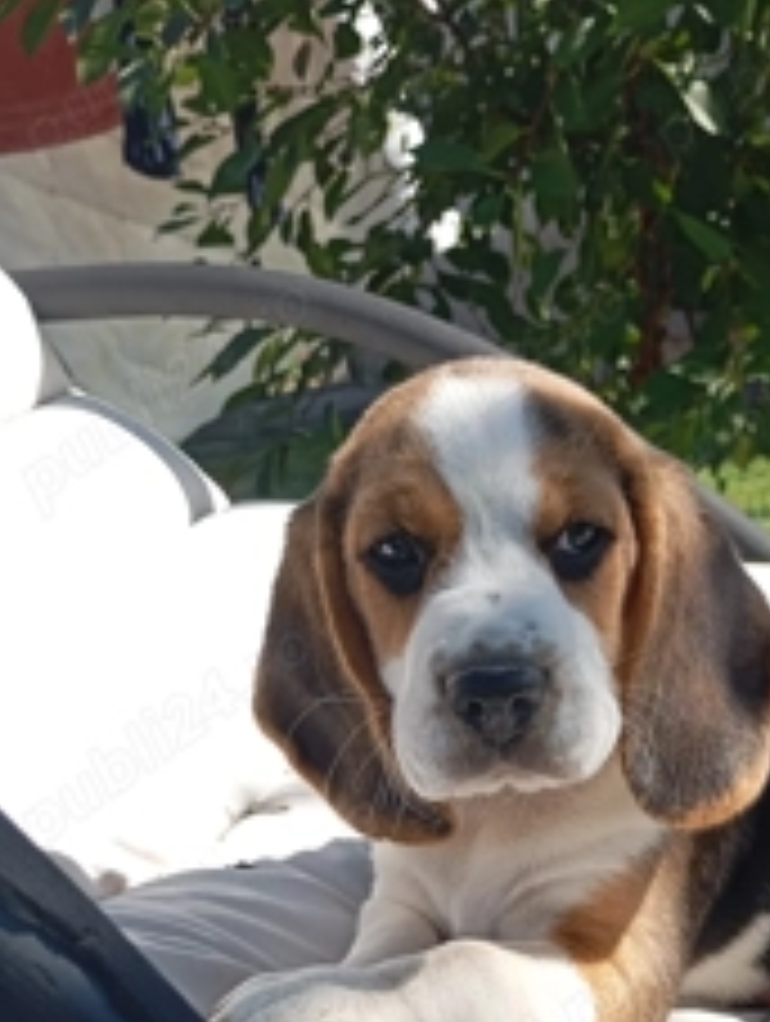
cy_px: 806
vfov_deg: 37.6
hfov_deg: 29.0
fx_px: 1449
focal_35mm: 49
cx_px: 639
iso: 100
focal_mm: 4.27
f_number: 1.8
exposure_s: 1/404
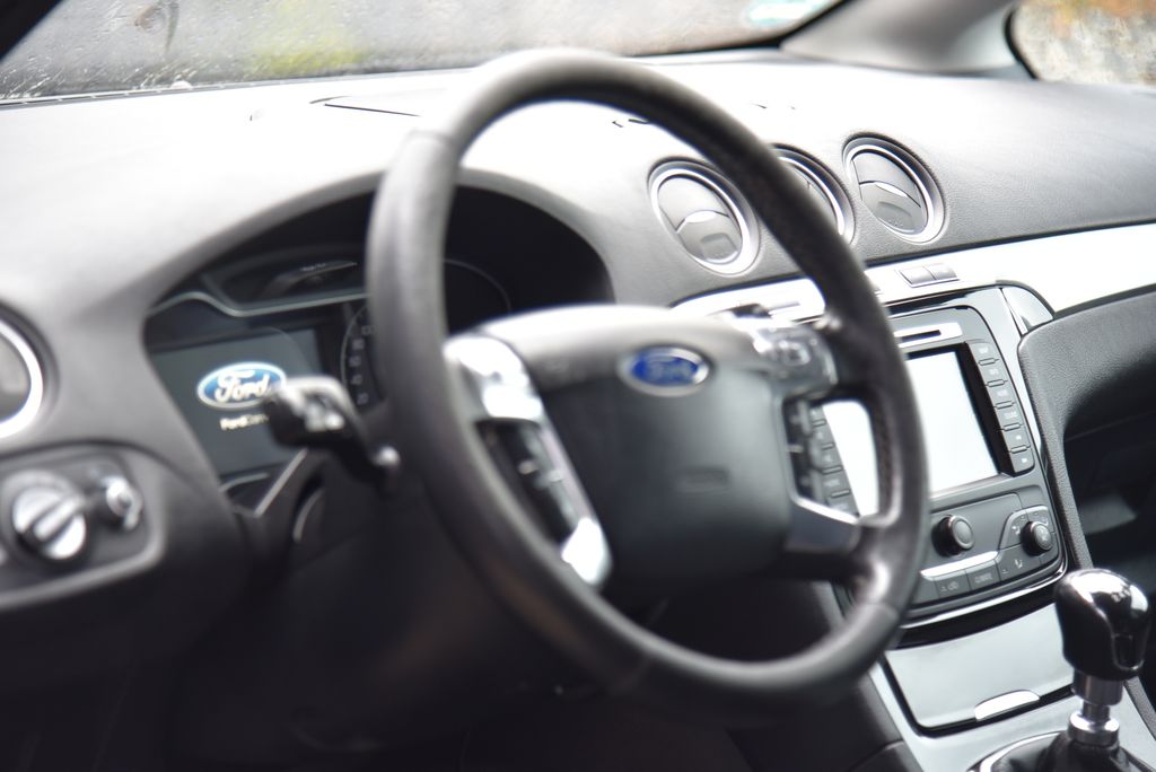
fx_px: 3373
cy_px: 386
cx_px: 578
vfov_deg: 13.1
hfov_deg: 19.4
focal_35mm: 105
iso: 500
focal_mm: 105
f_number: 4
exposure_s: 1/50
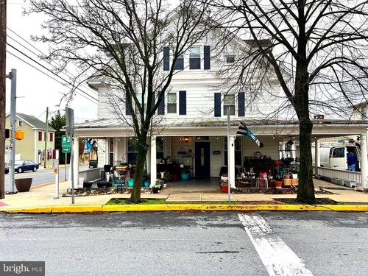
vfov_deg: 53.1
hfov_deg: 67.3
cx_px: 184
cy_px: 138
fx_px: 276
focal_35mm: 26
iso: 50
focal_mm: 5.7
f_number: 1.5
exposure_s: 1/471
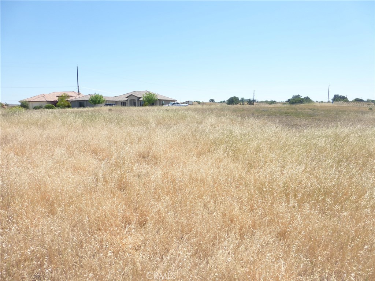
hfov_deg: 71.6
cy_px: 140
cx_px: 188
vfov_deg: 56.8
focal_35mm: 24
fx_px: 260
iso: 100
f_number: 4
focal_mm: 4.3
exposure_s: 1/640
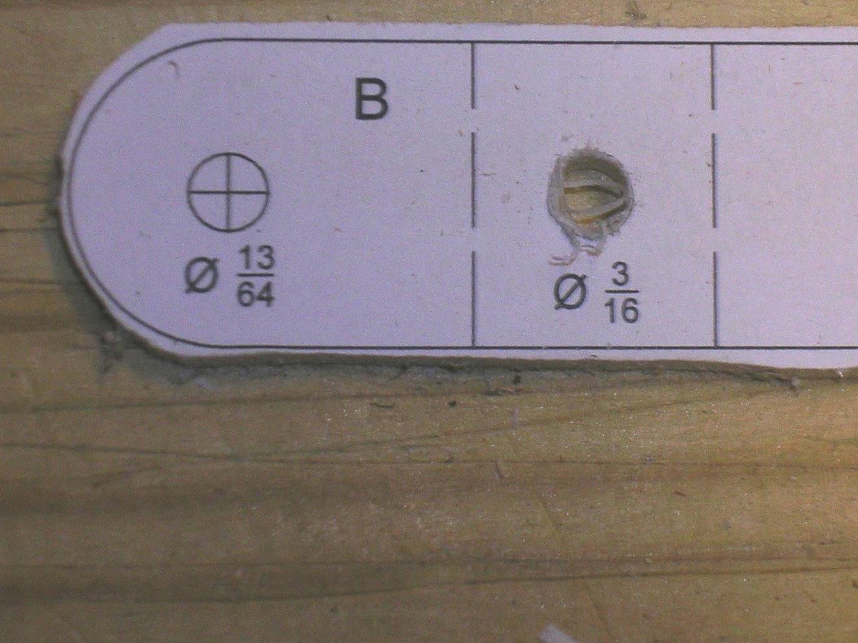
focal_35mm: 153
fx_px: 3792
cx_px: 577
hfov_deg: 12.9
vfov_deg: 9.7
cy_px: 250
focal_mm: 15.2
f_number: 4.5
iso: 50
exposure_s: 1/60.1
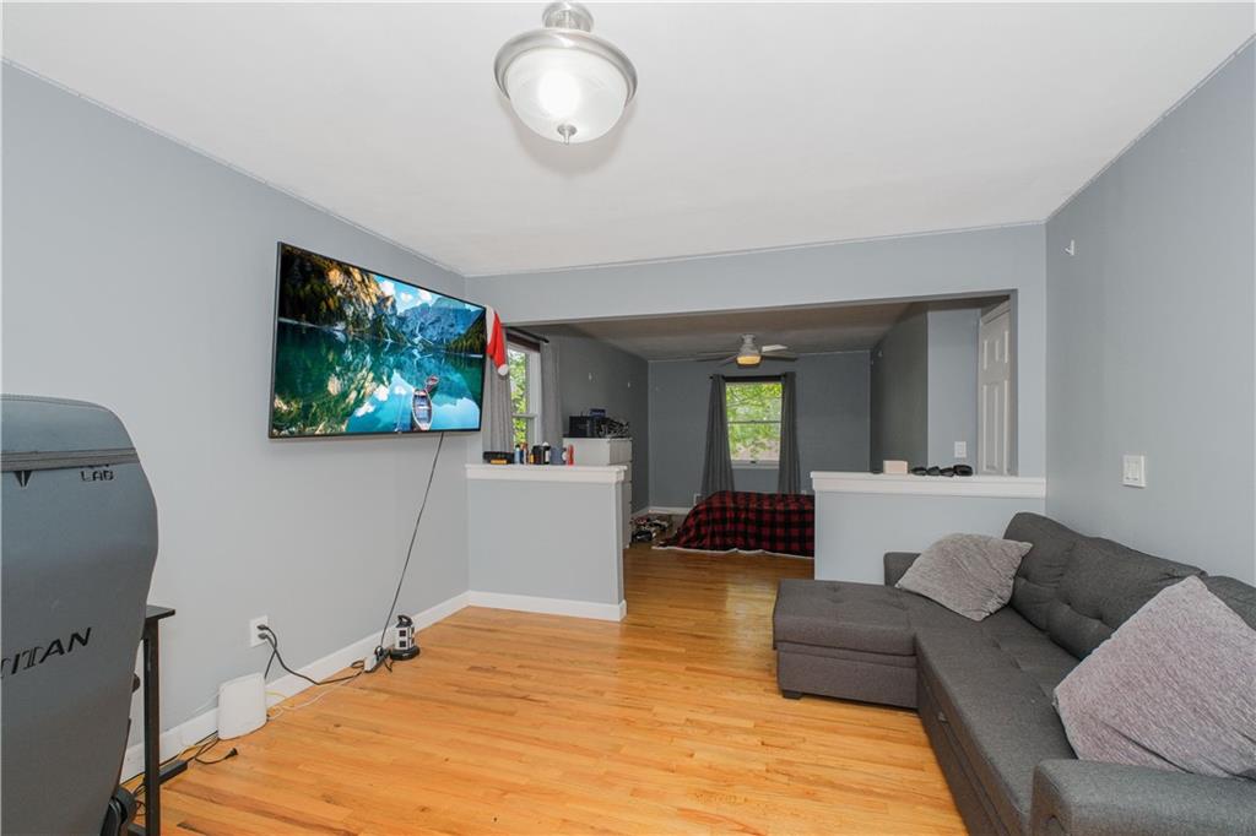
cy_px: 418
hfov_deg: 100.4
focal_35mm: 15
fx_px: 523
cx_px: 628
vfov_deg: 77.3
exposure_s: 1/60
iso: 400
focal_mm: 10
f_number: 8
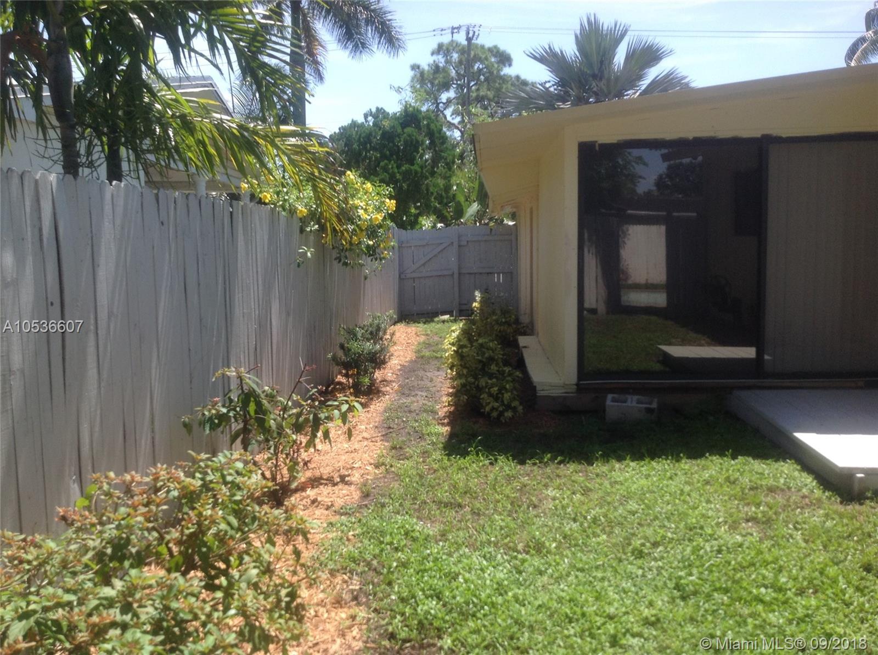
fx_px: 886
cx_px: 439
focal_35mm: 35
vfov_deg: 40.6
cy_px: 328
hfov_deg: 52.7
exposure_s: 1/1163
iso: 50
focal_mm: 4.28
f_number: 2.4
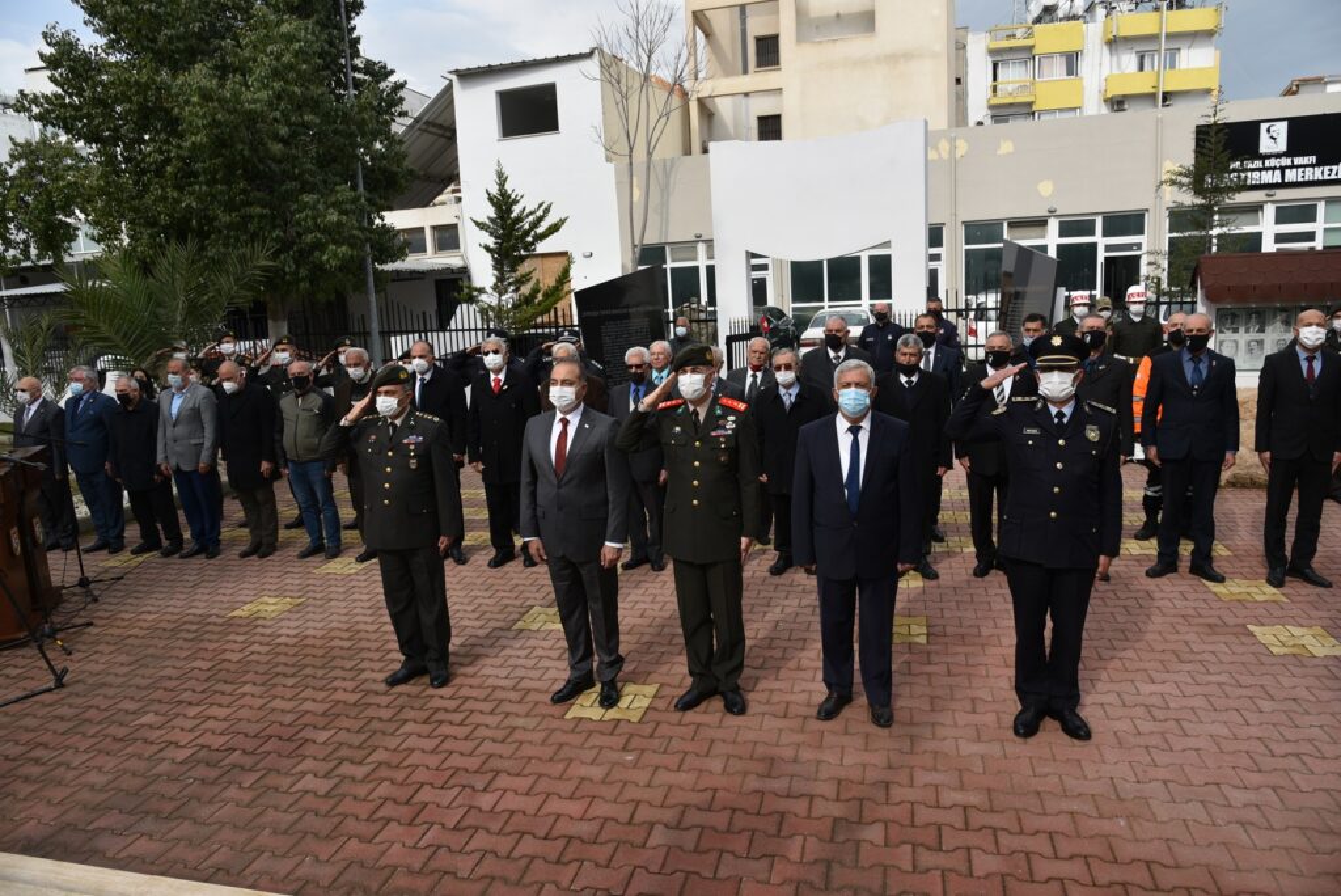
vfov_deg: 53.2
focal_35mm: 24
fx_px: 894
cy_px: 448
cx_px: 670
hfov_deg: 73.7
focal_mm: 24
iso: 200
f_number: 8
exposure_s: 1/250
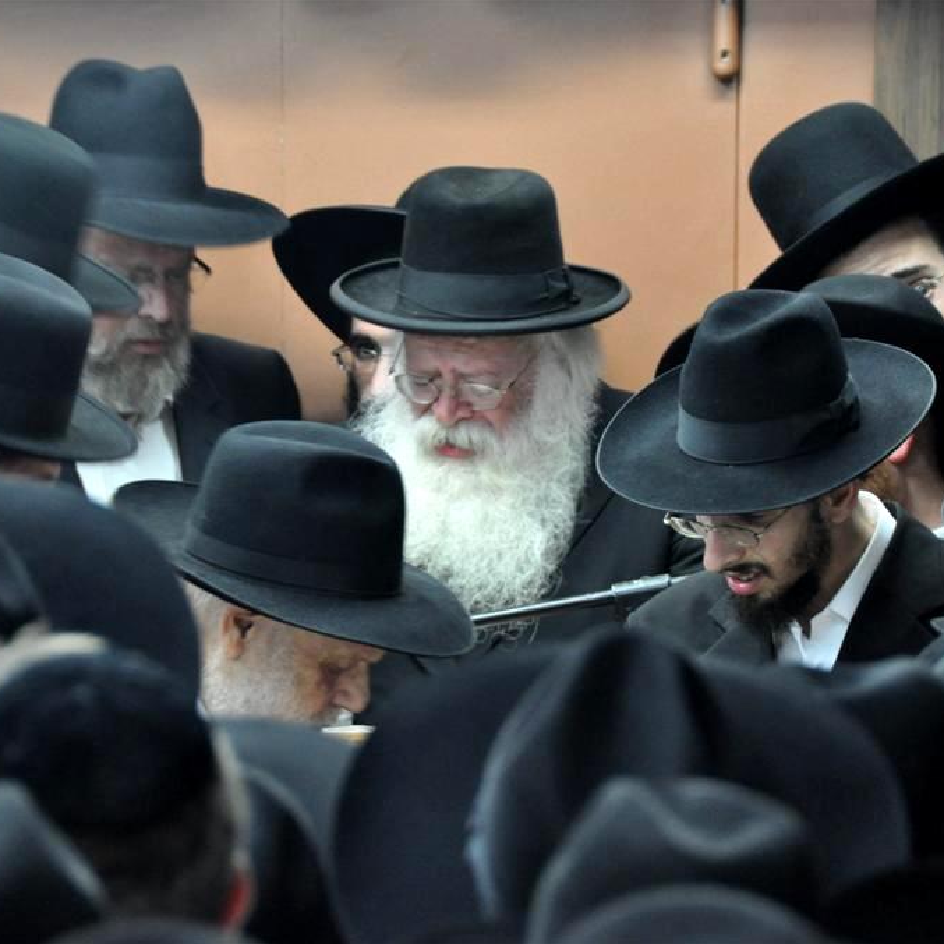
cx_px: 473
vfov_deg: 4.6
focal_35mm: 385
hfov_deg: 4.6
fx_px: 11878
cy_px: 471
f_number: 5.6
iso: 1600
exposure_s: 1/25
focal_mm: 200
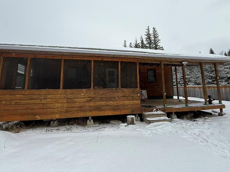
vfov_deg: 74.2
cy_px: 73
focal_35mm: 17
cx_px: 115
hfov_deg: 91.0
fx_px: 113
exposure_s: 1/1795
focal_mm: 2.22
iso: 50
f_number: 2.2
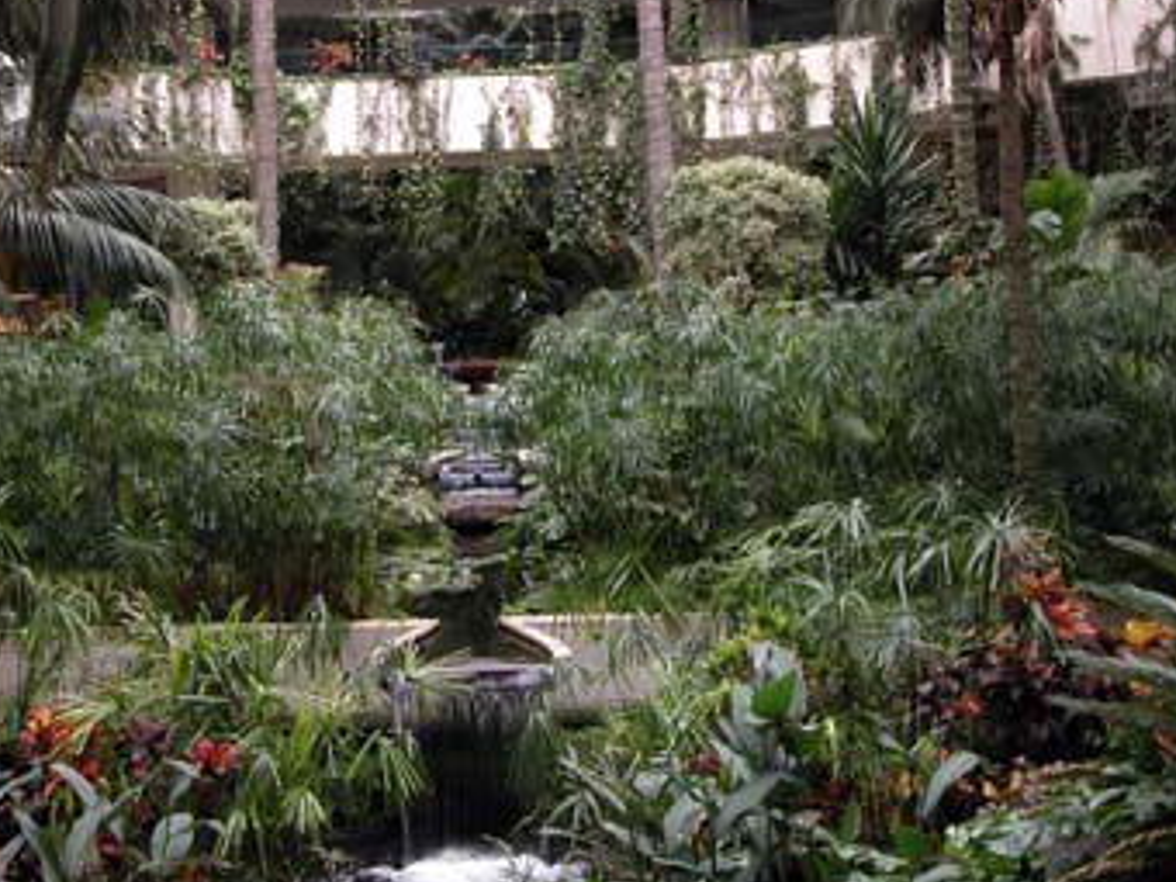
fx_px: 1529
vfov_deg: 32.1
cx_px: 446
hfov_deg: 41.8
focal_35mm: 45
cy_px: 339
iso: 100
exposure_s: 1/56.1
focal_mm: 8.9
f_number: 2.8
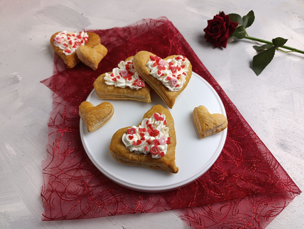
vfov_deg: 59.0
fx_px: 202
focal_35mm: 23
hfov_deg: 73.8
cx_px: 152
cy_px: 114
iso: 200
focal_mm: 6.14
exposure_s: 1/100
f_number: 1.6
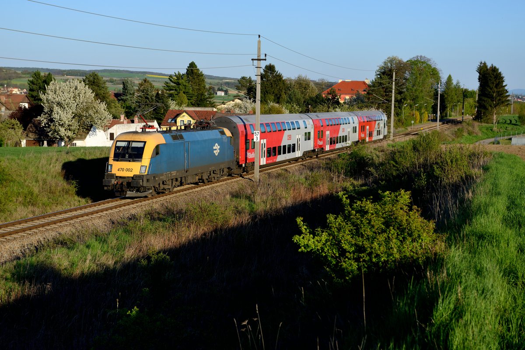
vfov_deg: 19.5
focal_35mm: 70
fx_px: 1021
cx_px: 262
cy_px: 175
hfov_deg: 28.8
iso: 250
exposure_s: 1/1600
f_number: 5.6
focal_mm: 70
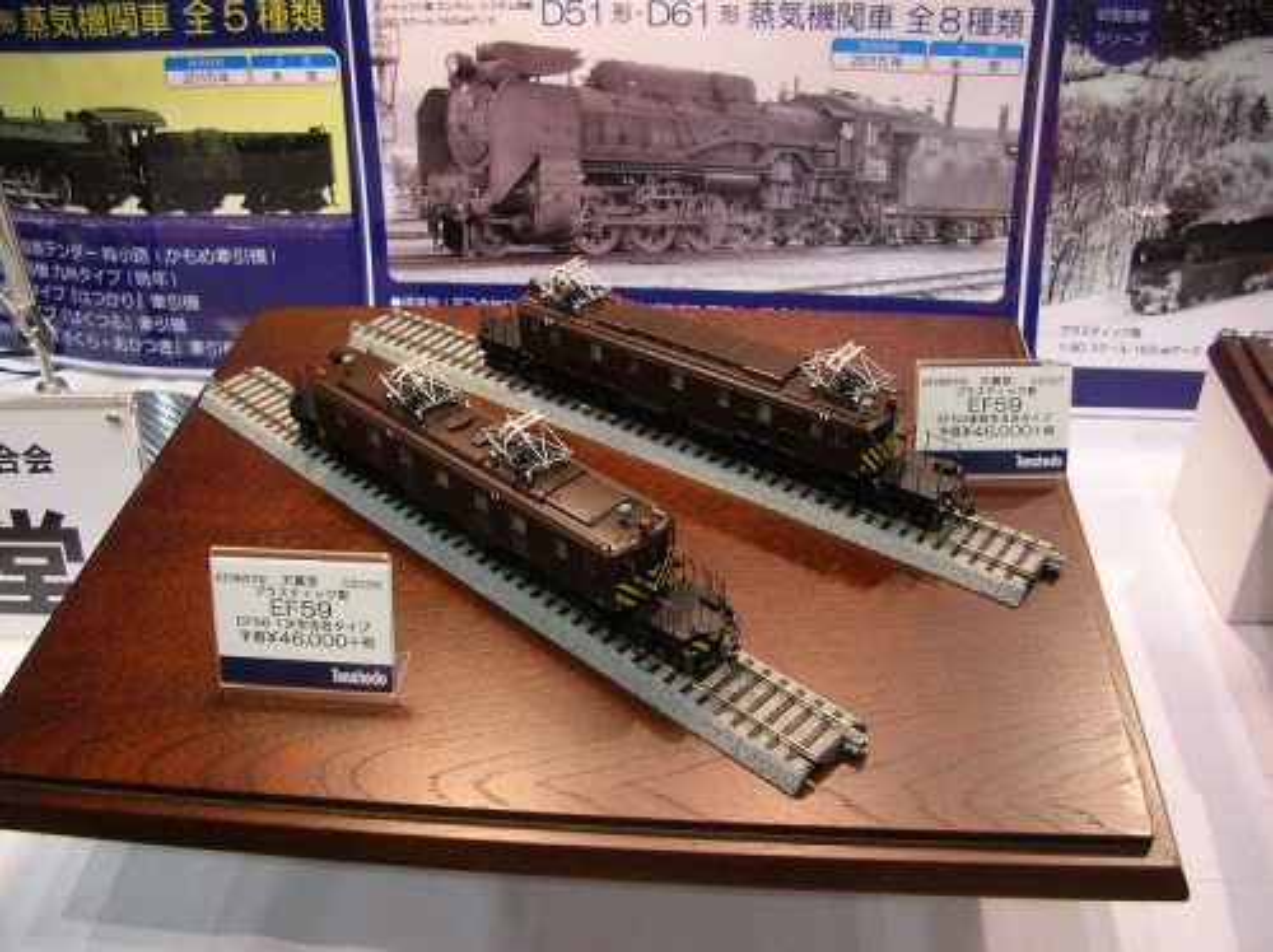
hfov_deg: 52.7
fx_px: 1286
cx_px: 636
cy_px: 476
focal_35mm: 35
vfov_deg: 40.6
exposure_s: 1/11.5
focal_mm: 5.8
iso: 50
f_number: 2.8
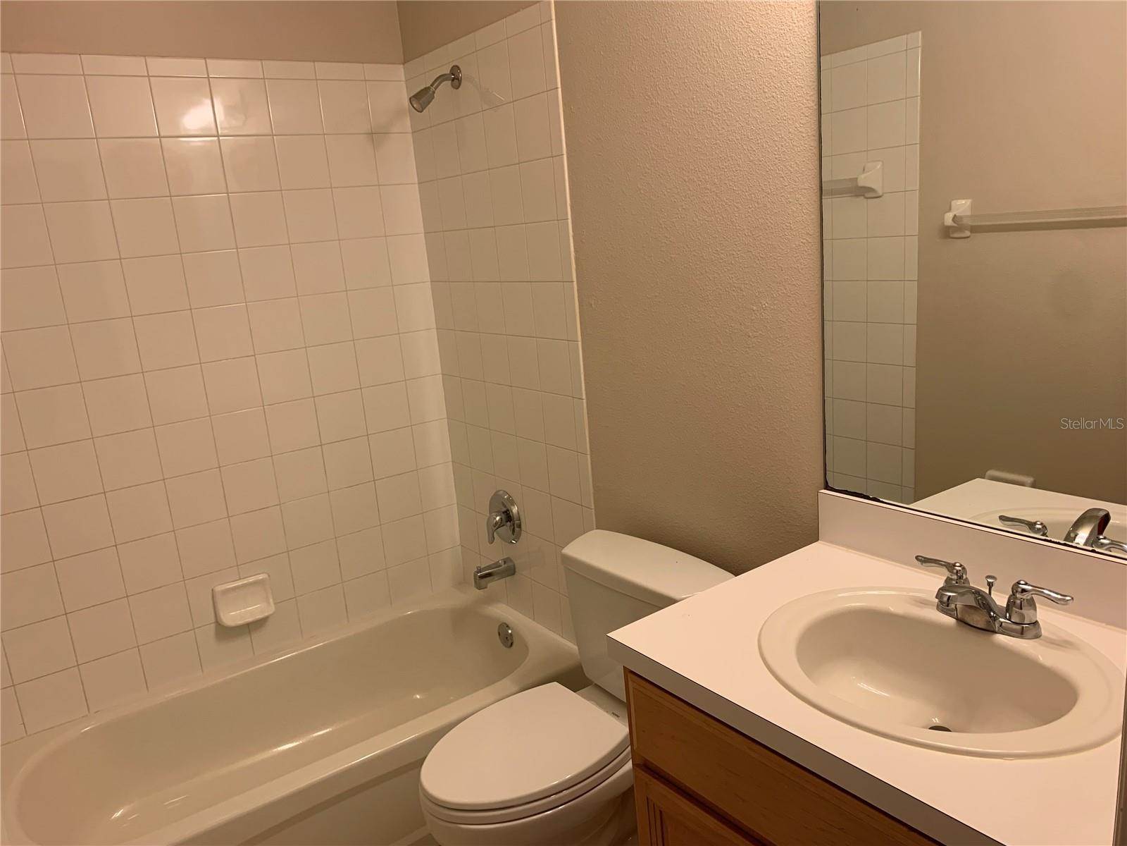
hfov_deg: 67.3
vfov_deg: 53.1
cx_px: 564
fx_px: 846
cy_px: 423
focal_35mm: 26
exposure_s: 1/120
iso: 80
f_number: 1.8
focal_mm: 4.25
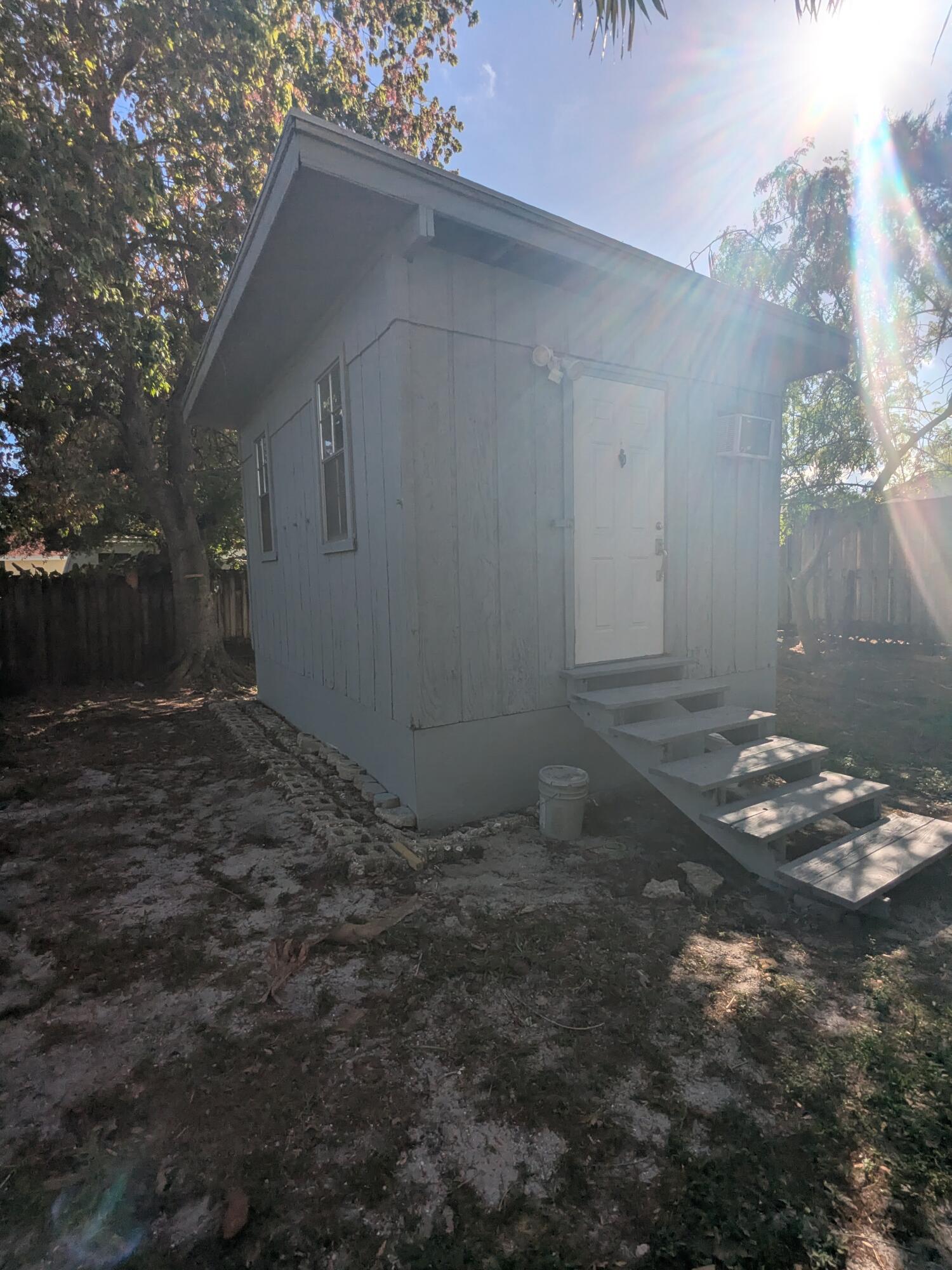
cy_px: 635
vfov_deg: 94.5
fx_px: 587
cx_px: 476
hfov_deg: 78.1
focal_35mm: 16
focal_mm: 2.35
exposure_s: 1/3571
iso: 36
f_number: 2.2
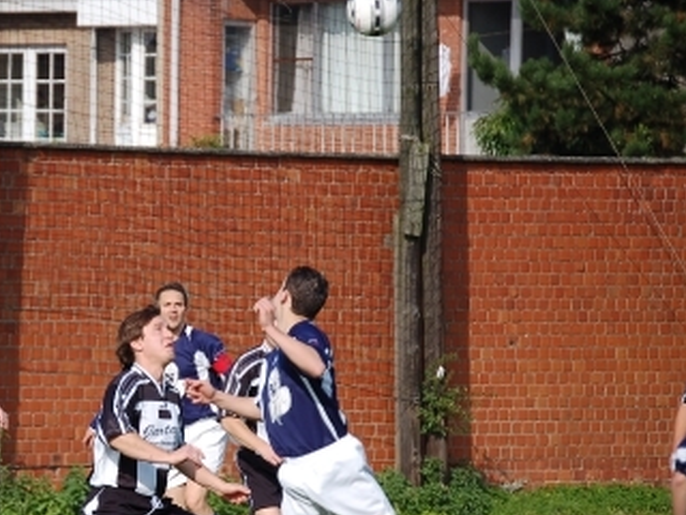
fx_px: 7231
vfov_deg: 4.1
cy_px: 416
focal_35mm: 365
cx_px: 167
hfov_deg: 5.4
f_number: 5
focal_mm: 135
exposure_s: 1/1250
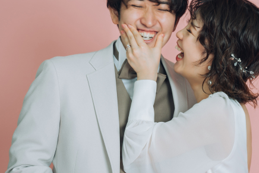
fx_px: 871
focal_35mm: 121
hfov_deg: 16.9
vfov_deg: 11.3
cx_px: 178
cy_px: 113
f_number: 4
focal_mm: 66
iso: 200
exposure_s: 1/60
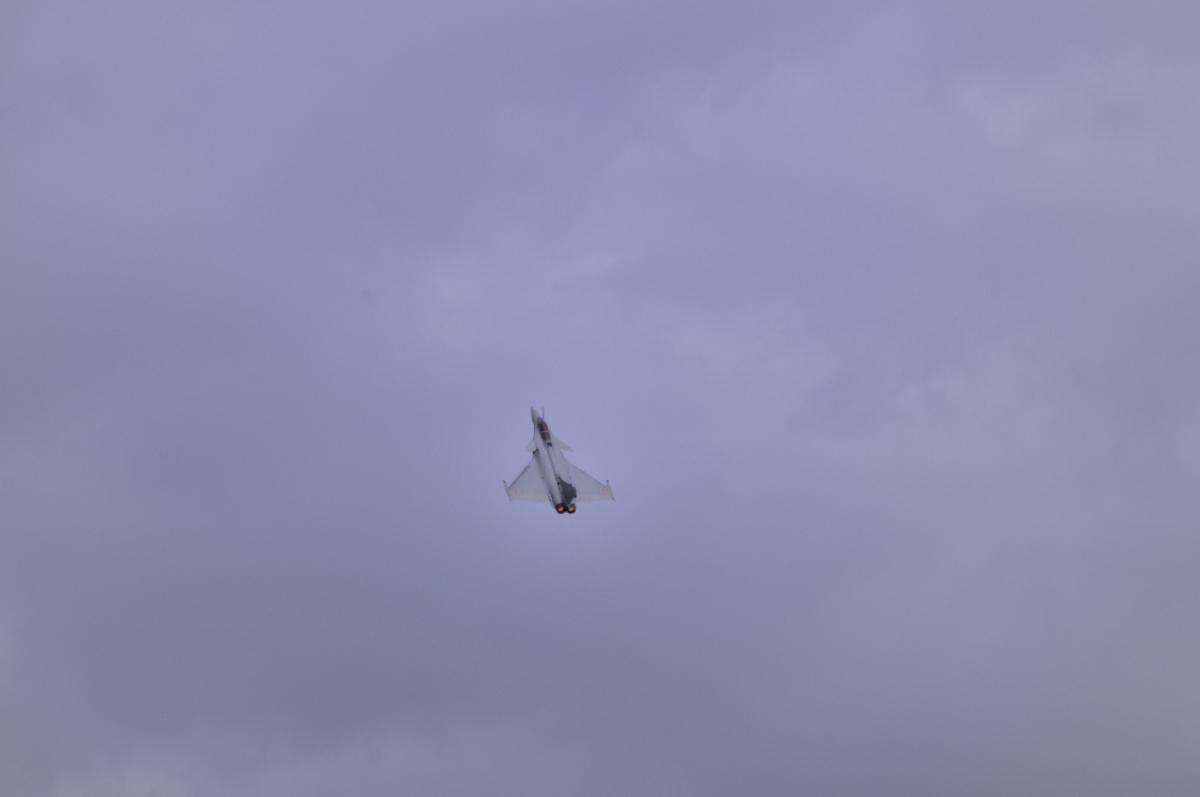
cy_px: 398
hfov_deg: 4.6
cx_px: 600
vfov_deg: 3.0
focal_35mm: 450
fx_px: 14980
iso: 200
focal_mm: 300
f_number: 11
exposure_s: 1/500
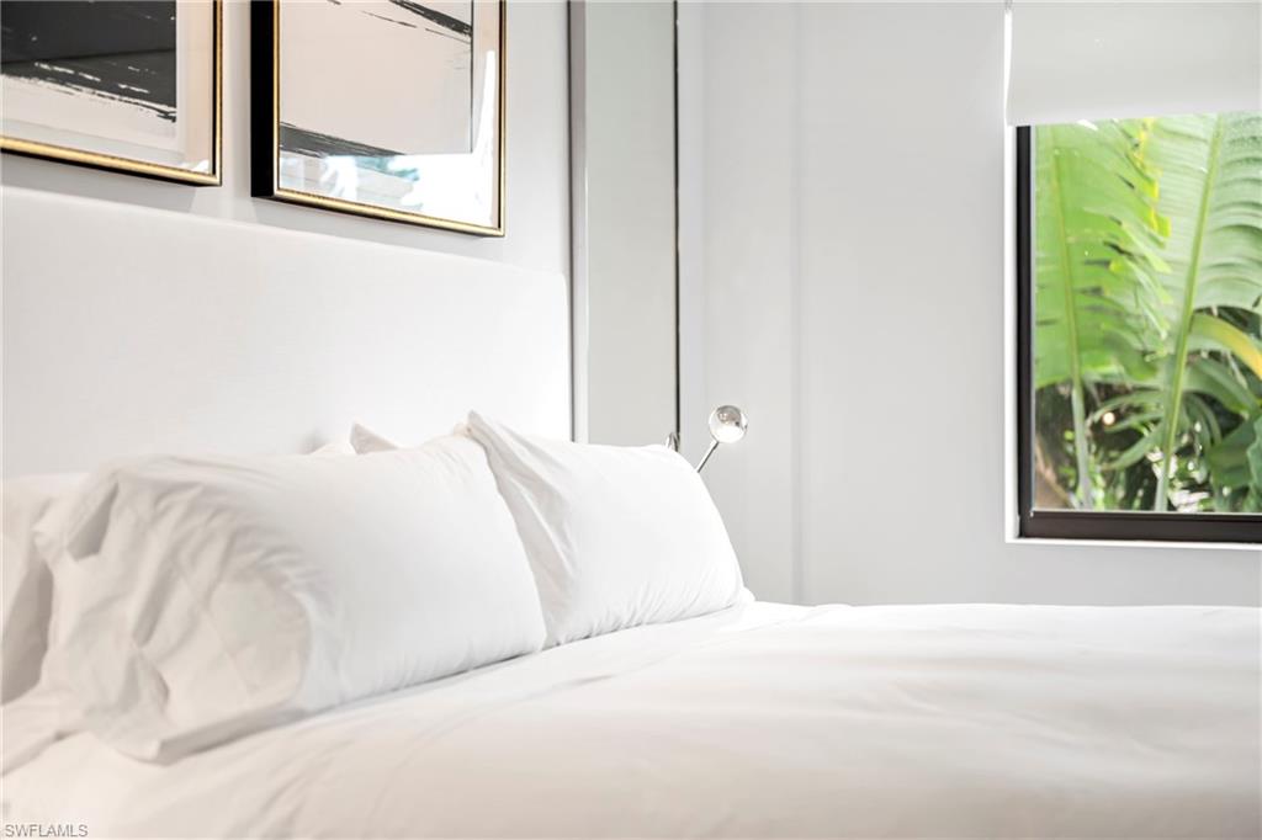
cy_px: 420
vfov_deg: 27.0
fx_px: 1752
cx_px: 631
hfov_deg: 39.6
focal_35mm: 50
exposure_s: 1/250
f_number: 1.8
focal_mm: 50
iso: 250
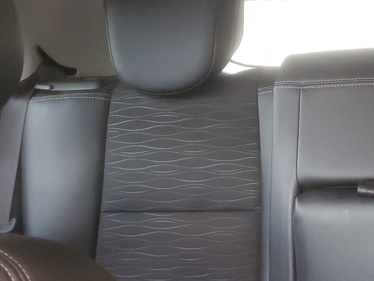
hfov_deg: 33.0
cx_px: 289
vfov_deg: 25.6
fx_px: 616
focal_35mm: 57
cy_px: 170
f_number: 1.5
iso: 398
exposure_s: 1/60.2
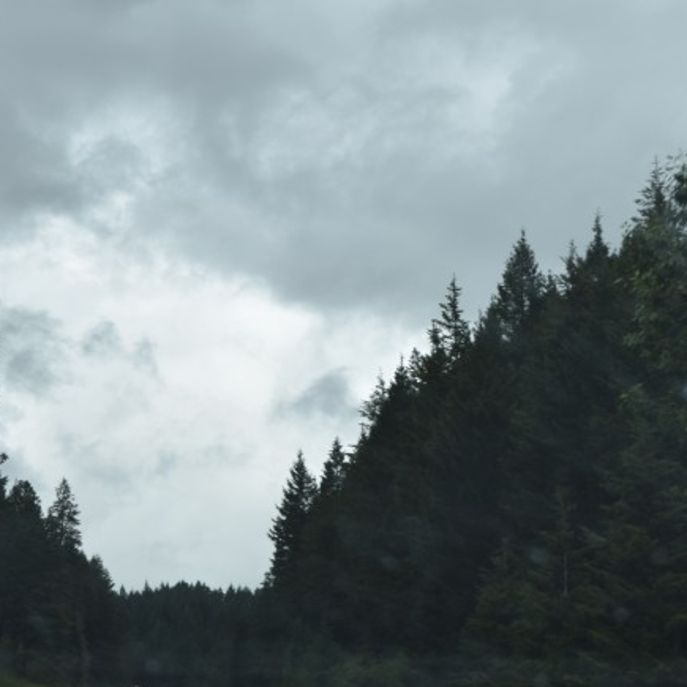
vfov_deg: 13.8
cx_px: 130
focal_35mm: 126
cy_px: 360
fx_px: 2829
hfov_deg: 13.8
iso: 100
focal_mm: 42
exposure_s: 1/200
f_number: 9
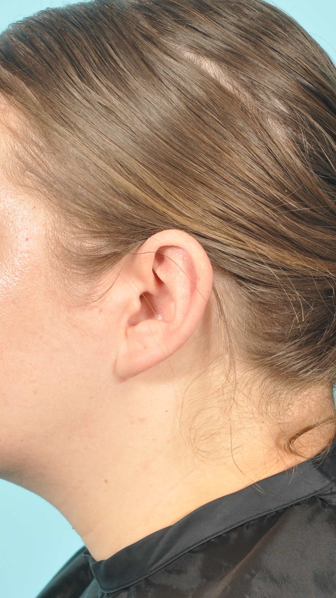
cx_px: 169
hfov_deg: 7.9
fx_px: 2439
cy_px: 296
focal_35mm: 154
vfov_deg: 14.0
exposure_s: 1/125
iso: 200
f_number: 11
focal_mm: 60
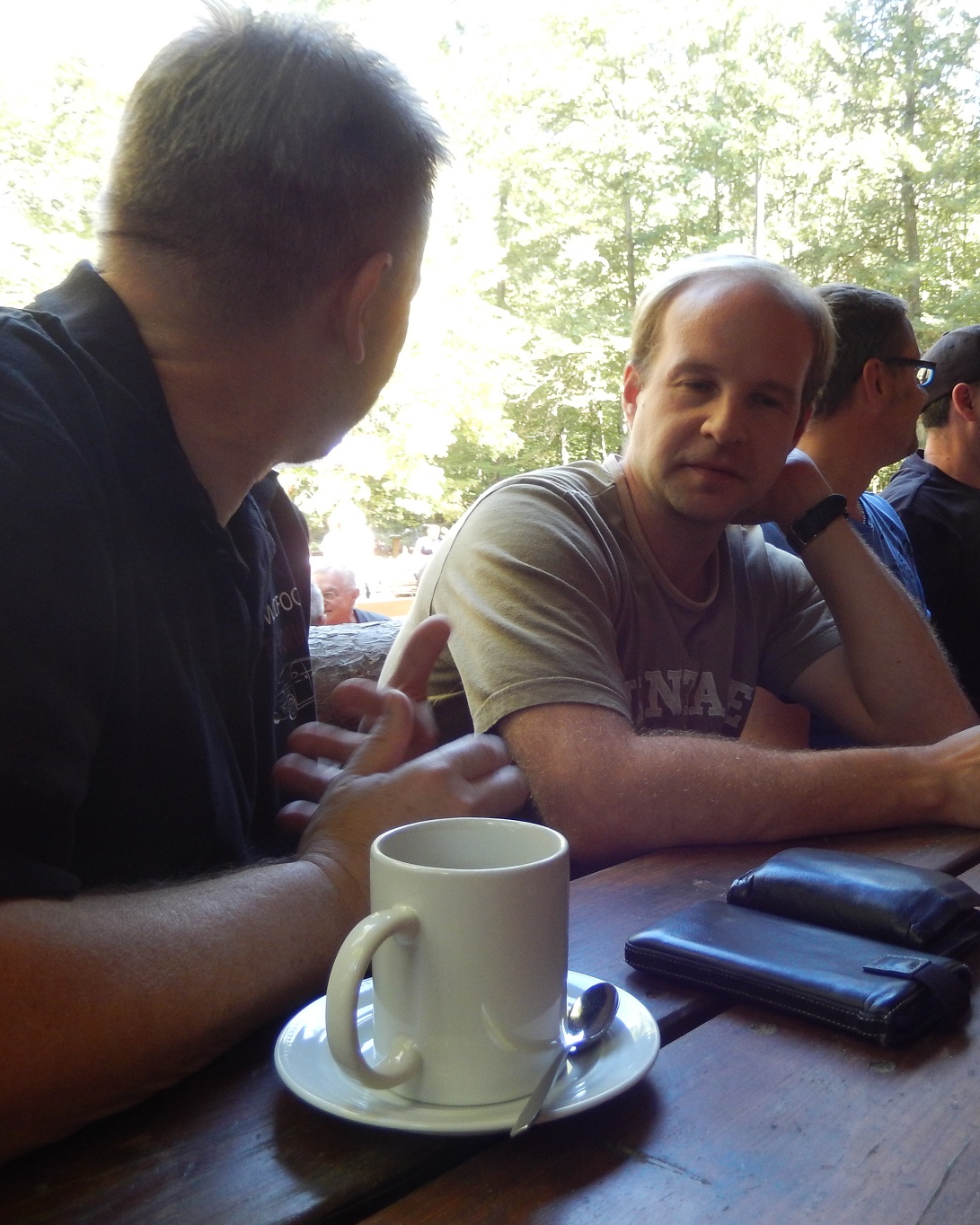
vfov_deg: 54.2
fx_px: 1197
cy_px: 608
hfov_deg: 44.1
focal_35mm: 33
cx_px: 622
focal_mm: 4.5
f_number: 3.4
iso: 200
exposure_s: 1/30
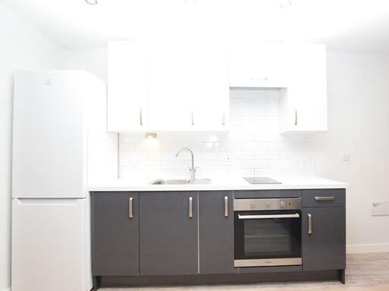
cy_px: 152
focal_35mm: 18
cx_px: 218
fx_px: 202
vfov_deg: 71.5
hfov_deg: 87.4
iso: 800
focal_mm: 10
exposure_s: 1/80
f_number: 4.5
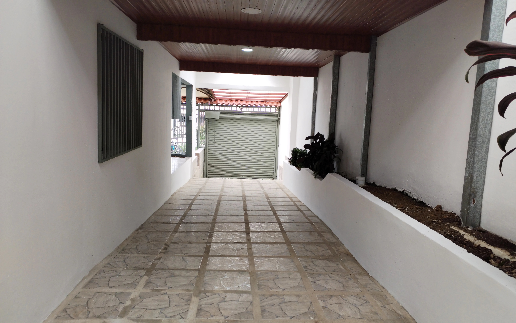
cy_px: 162
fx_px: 436
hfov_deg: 61.2
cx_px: 259
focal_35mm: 31
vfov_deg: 40.6
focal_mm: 4.75
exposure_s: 1/130
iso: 100
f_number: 1.8
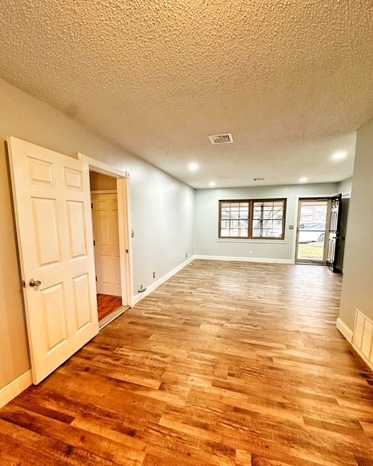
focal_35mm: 15
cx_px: 186
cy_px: 244
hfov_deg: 84.0
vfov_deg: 96.7
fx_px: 207
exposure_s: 1/60
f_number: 2.2
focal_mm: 2.22
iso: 250
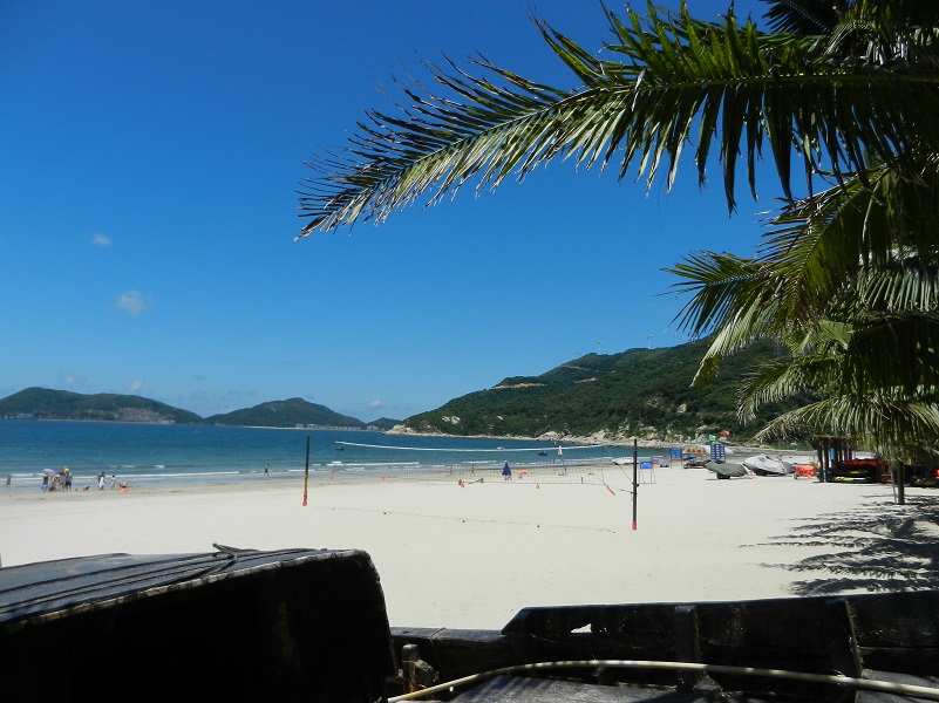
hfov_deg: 69.4
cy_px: 352
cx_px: 470
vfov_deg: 54.8
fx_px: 678
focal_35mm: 25
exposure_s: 1/800
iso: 160
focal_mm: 4.5
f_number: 7
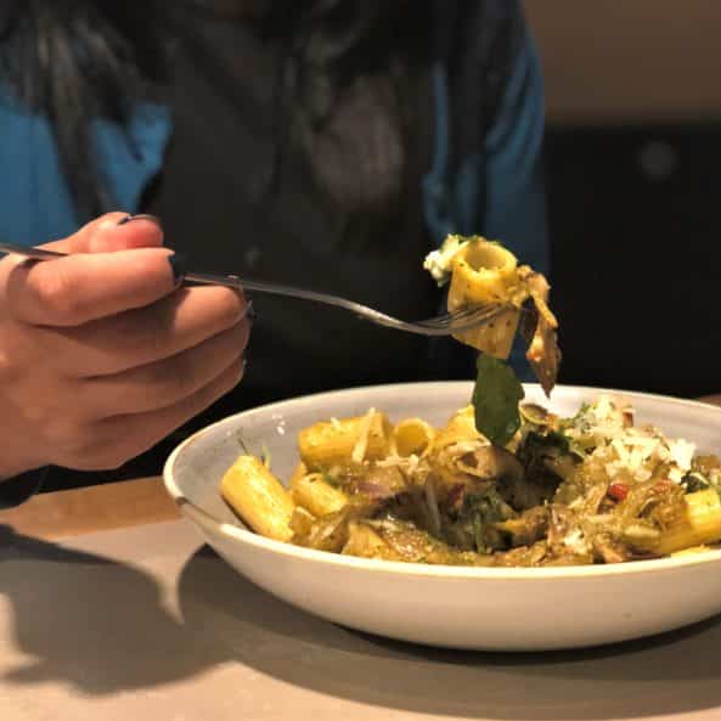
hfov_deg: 25.4
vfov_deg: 25.4
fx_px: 1602
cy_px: 364
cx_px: 389
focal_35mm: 68
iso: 1000
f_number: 2.8
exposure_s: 1/33
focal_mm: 6.6
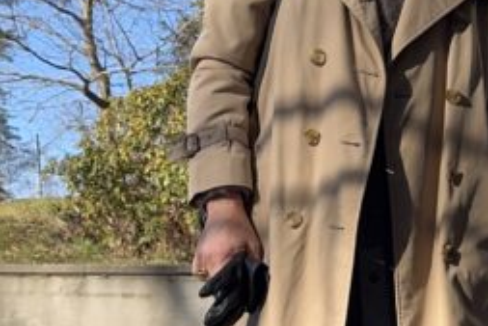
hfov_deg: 19.7
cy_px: 98
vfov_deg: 13.5
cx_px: 461
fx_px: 1370
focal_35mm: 101
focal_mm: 6.76
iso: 80
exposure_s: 1/2041
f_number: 1.78
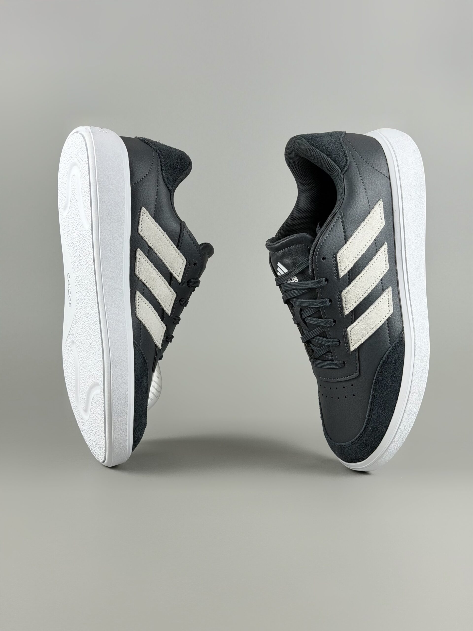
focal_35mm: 48
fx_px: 875
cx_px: 236
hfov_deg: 30.3
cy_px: 316
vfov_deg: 39.7
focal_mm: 6.76
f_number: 1.78
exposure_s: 1/281
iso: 64
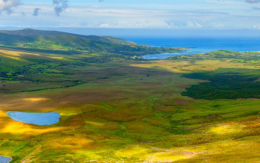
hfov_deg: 36.9
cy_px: 103
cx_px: 119
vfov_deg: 23.5
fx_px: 390
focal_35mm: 55
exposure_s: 1/320
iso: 200
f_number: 10
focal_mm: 18
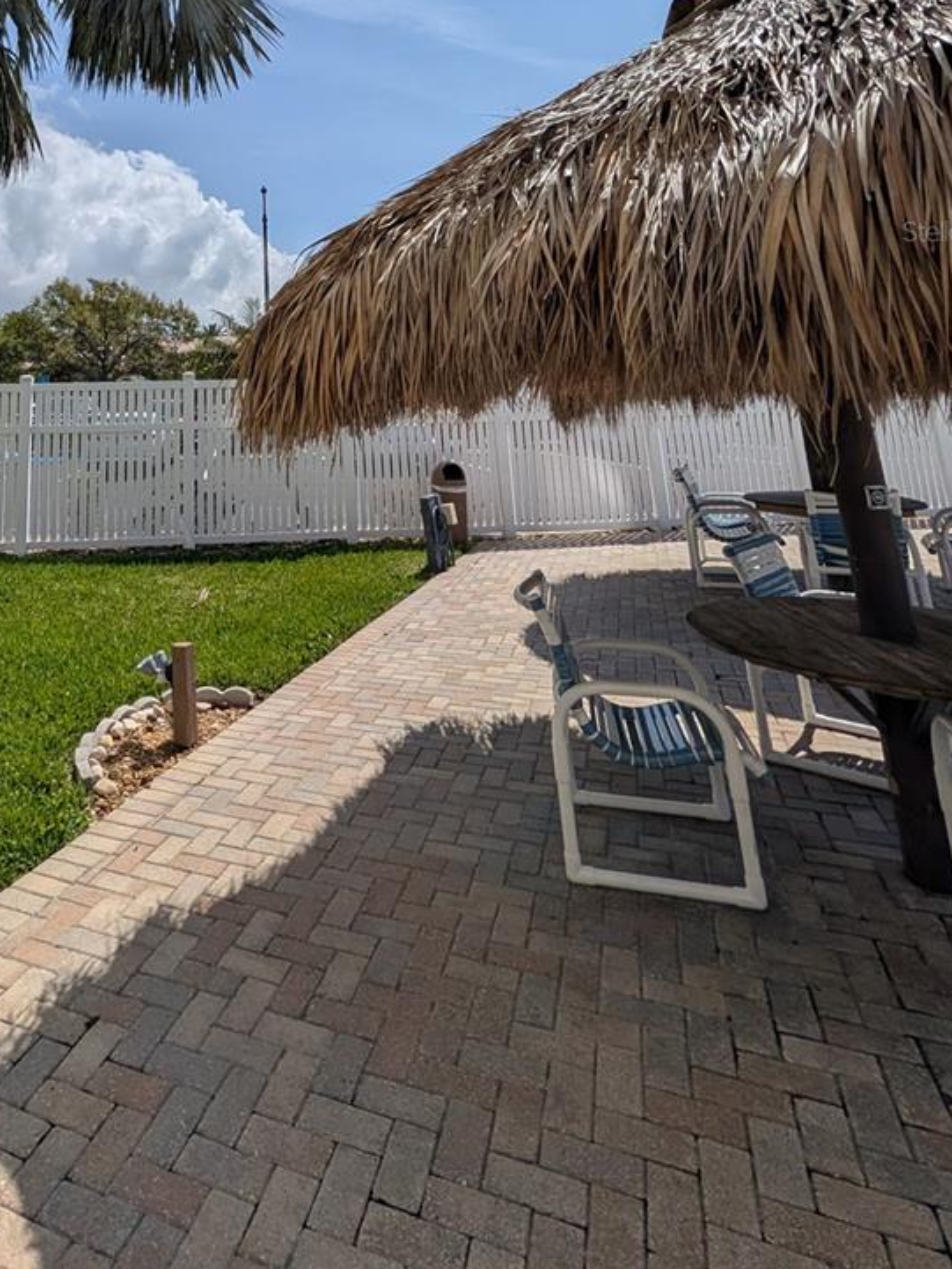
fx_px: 733
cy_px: 231
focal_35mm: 20
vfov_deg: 72.2
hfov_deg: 62.1
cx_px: 233
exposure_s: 1/9804
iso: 61
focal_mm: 2.02
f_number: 1.7
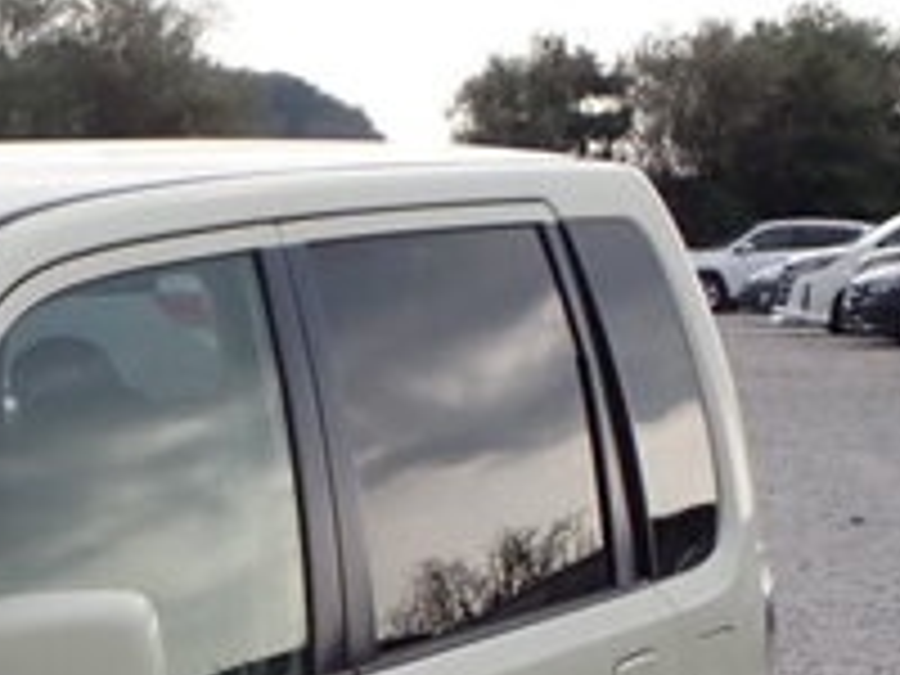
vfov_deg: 8.9
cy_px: 945
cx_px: -432
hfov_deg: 11.6
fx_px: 4264
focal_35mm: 164
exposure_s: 1/640
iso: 100
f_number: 4
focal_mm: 7.31
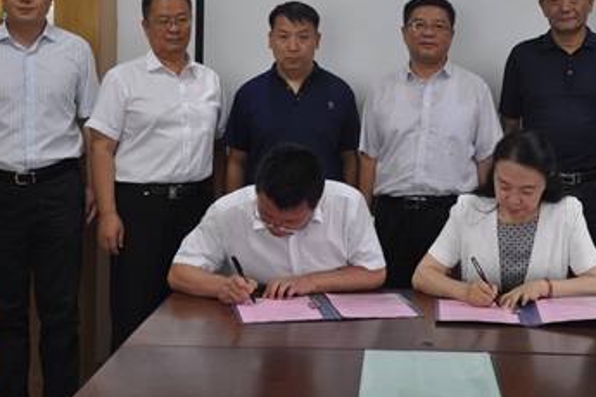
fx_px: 1208
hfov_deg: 27.6
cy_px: 59
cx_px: 389
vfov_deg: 18.4
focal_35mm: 73
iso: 400
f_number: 4.2
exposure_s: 1/80
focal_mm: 28
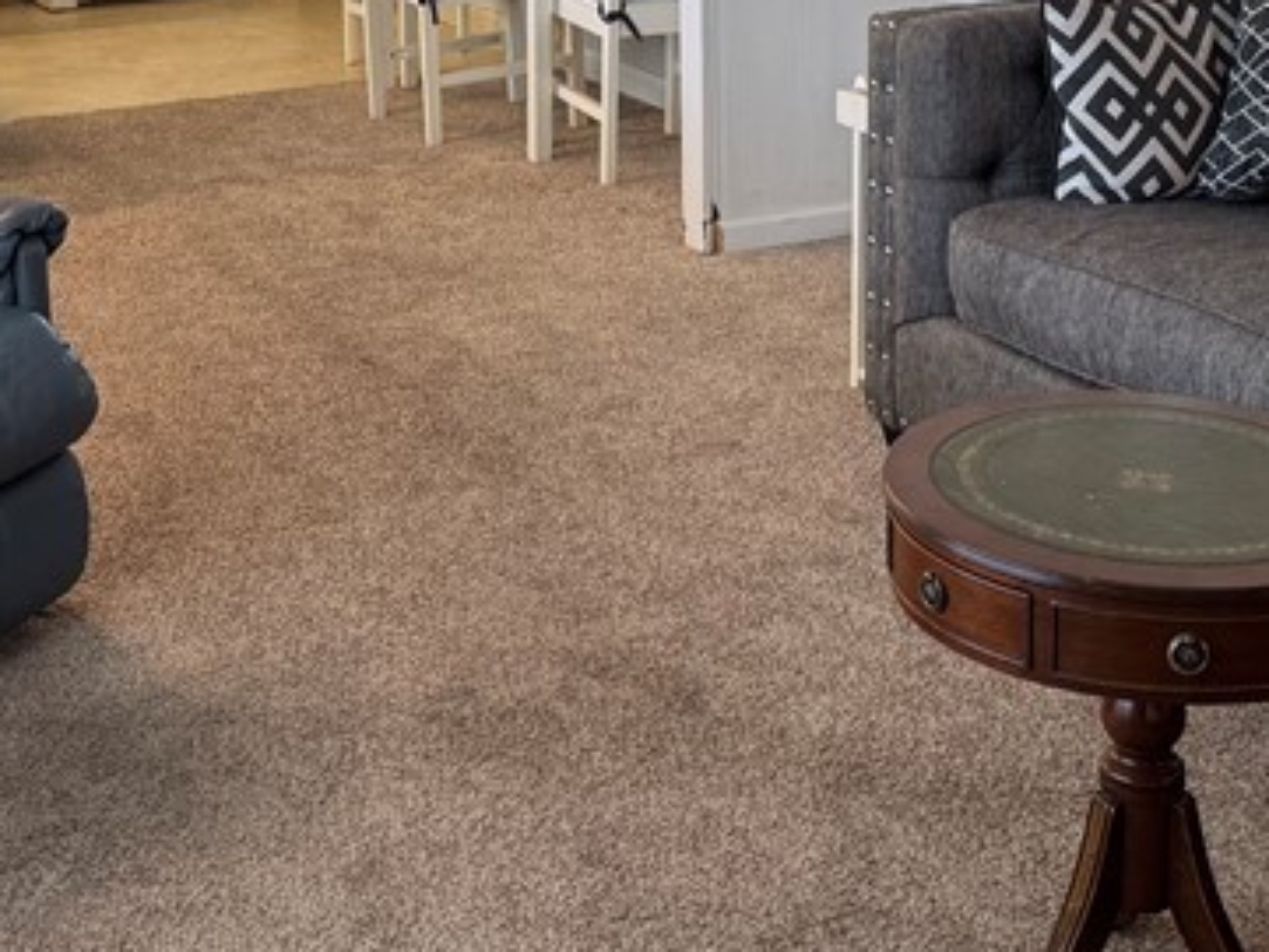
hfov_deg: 28.5
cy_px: -133
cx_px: 668
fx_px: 2494
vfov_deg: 20.5
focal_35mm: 68
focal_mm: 6.76
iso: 200
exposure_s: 1/120
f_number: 1.78
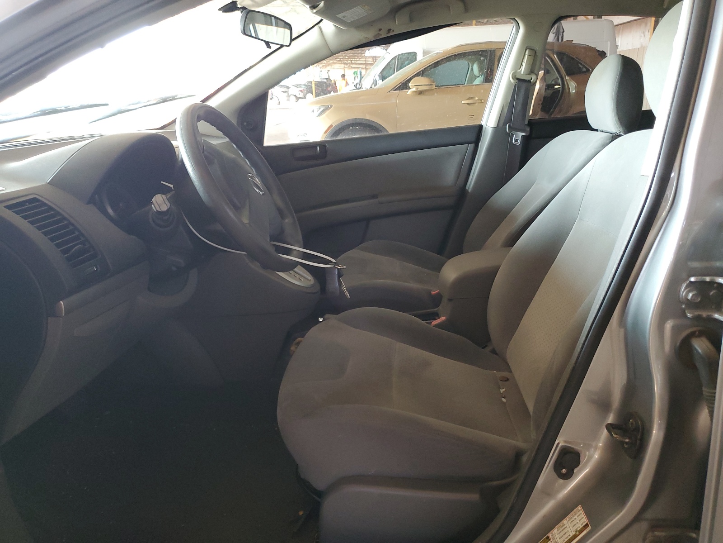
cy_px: 272
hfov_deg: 67.3
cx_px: 362
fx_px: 543
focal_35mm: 26
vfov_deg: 53.1
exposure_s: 1/60.2
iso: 195
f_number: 1.5
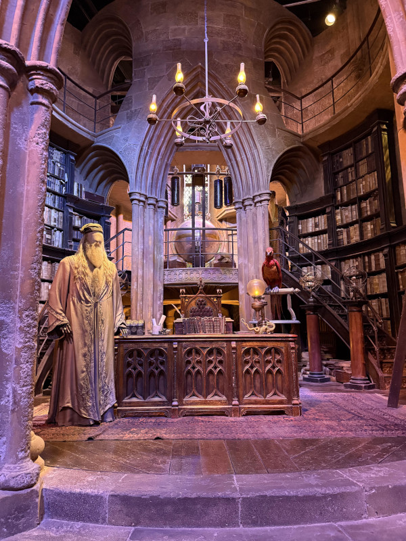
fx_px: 375
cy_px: 270
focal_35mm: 24
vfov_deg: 71.6
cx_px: 203
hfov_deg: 56.8
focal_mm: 6.76
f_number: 1.78
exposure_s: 1/40
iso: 1000
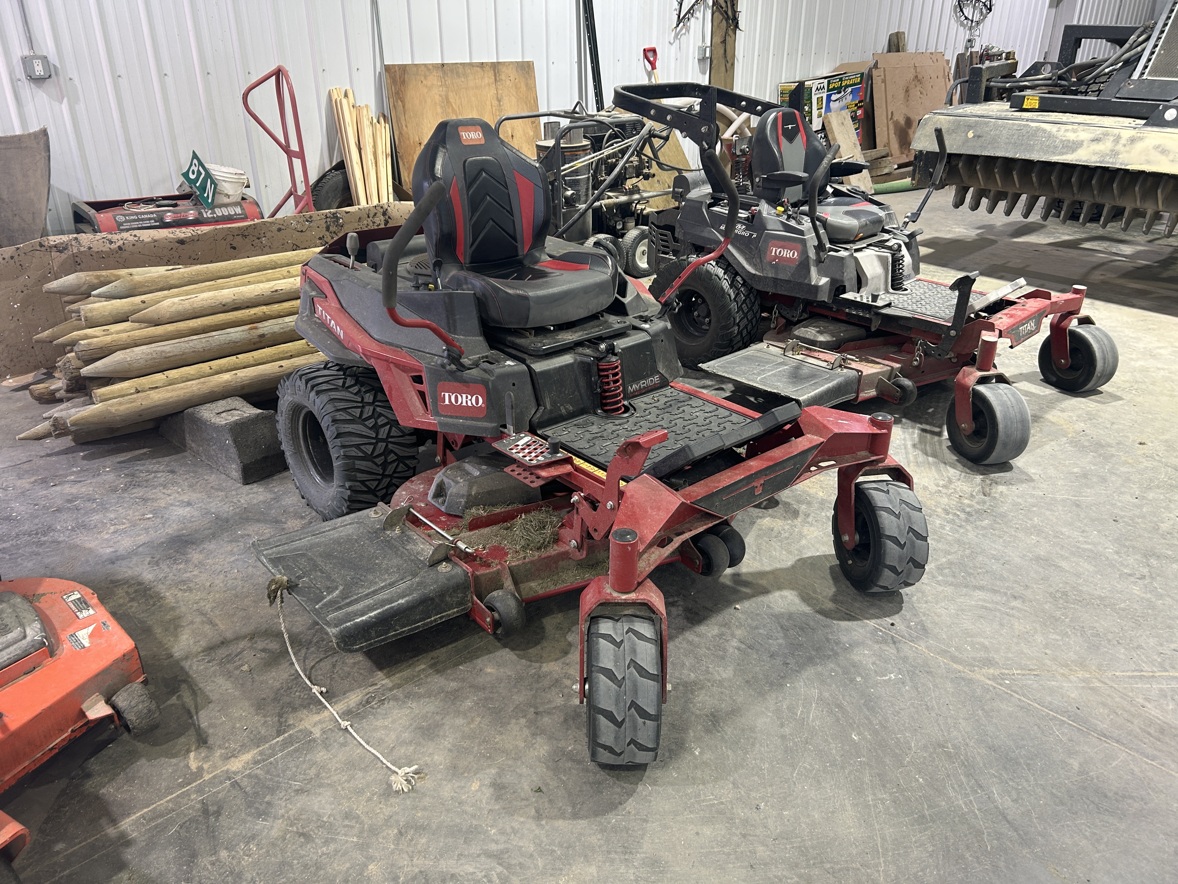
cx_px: 589
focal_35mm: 26
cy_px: 442
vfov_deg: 53.1
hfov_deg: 67.3
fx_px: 885
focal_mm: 5.7
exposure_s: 1/60
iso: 80
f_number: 1.5
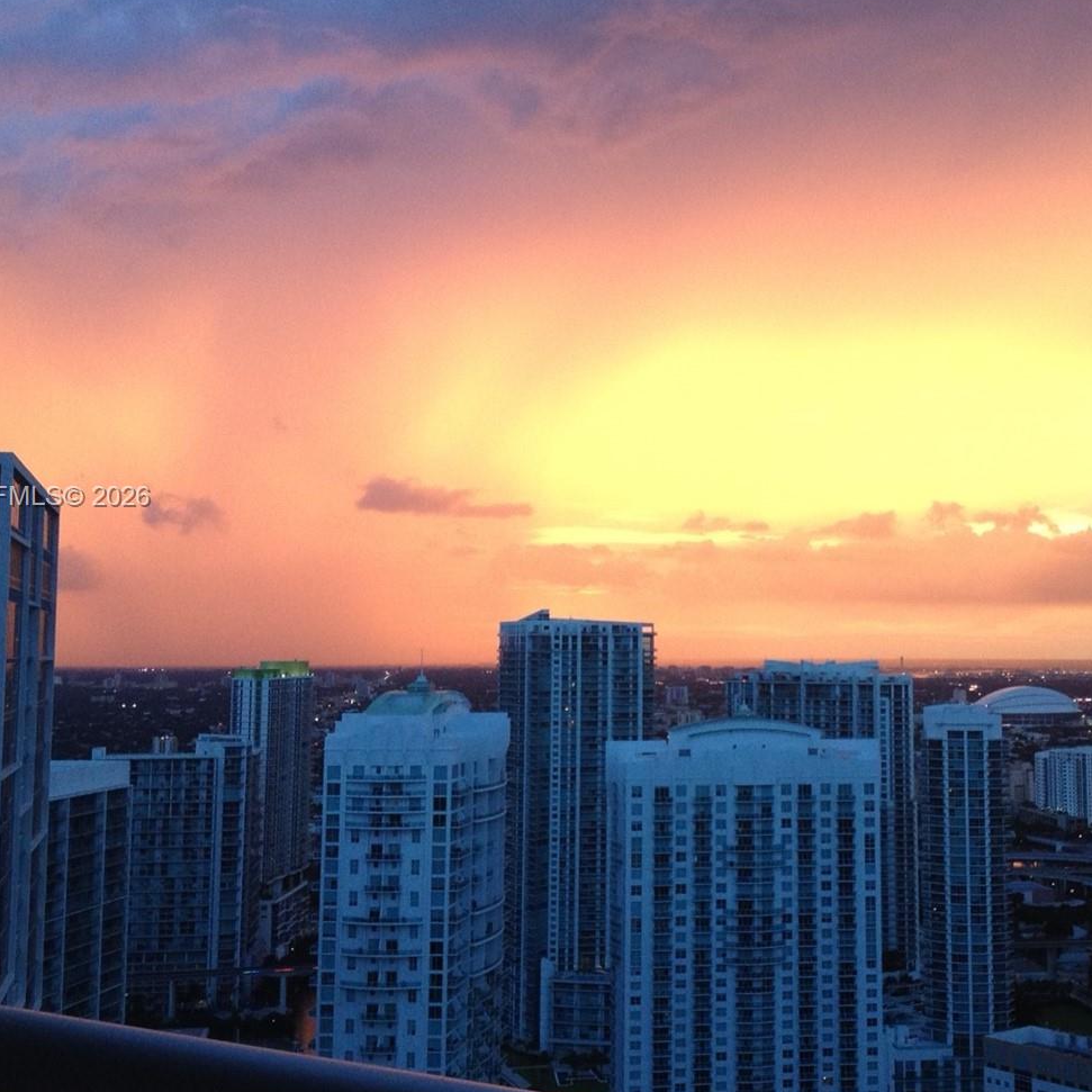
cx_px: 700
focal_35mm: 51
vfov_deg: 33.4
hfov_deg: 33.2
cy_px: 498
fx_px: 1820
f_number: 2.4
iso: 160
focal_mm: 4.28
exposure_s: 1/120
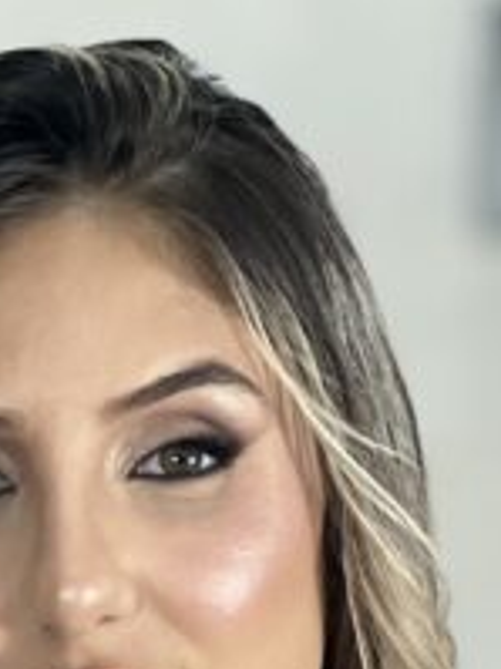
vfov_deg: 5.3
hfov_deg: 4.1
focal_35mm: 361
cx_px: -118
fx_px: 6974
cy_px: 1504
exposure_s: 1/120
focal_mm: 9
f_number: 2.8
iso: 160
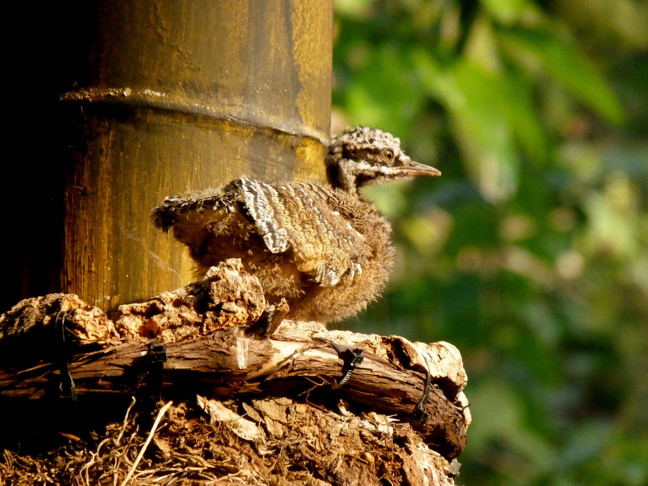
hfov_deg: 3.3
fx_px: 11232
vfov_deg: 2.5
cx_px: 324
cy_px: 243
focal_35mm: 600
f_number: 5.6
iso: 800
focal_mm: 108
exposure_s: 1/500
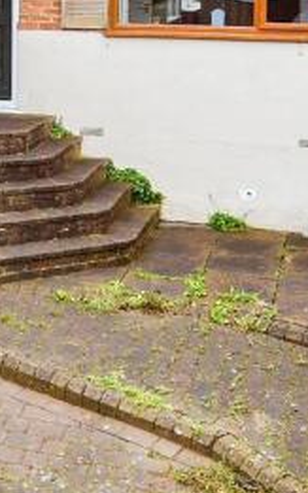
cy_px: 114
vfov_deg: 24.3
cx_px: -98
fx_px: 1129
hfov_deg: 14.8
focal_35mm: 84
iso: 400
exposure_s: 1/100
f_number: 8
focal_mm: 14
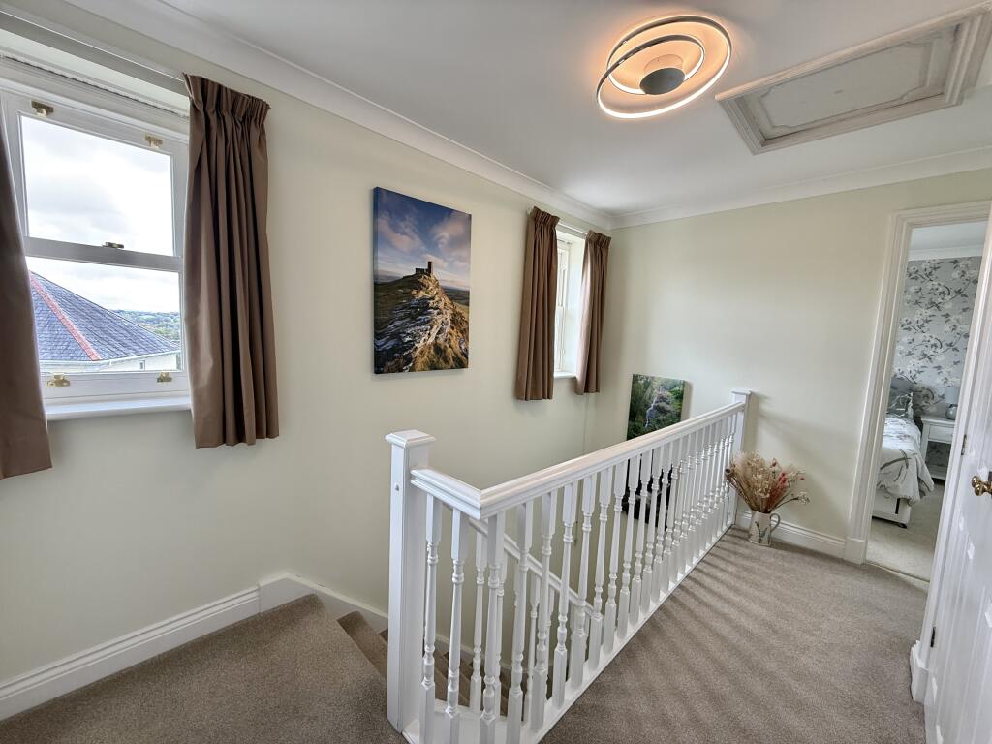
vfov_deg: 85.7
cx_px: 496
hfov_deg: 102.1
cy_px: 372
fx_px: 401
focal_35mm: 14
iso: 125
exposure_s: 1/100
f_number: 2.2
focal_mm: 2.22
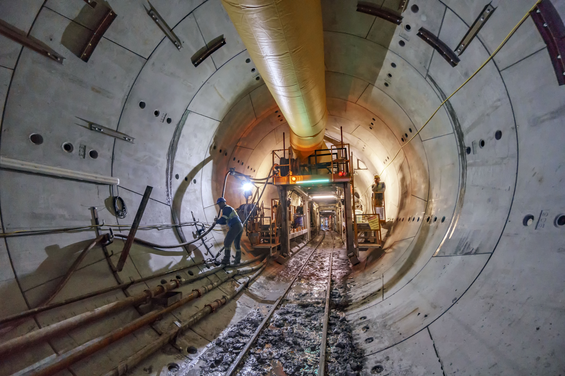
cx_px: 282
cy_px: 188
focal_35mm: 15
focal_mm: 10
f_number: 4
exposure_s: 1/60
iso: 3200
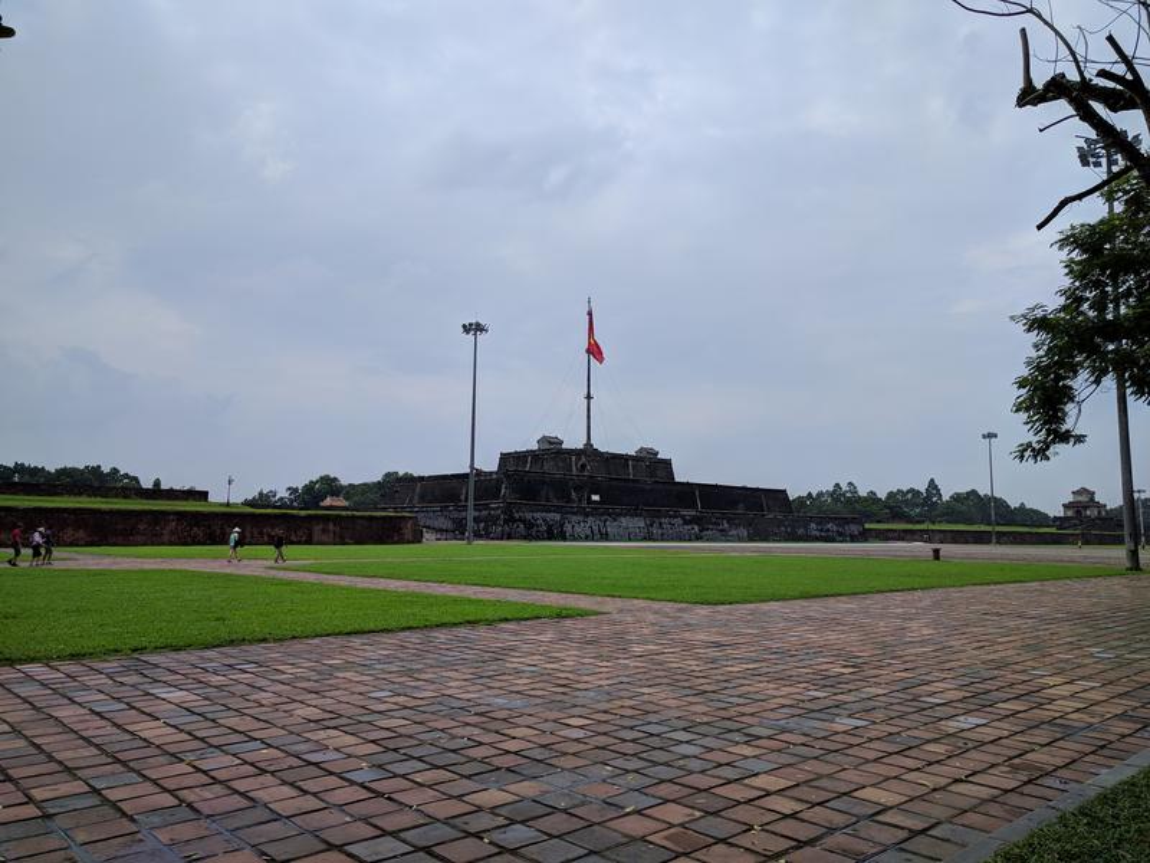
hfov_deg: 67.3
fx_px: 864
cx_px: 575
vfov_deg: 53.1
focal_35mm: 26
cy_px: 432
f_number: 2
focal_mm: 4.67
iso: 63
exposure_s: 1/3279
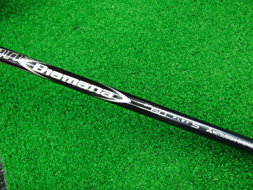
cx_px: 126
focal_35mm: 37
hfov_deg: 50.1
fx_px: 270
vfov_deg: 38.7
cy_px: 95
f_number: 3.6
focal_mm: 6.42
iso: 400
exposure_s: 1/25
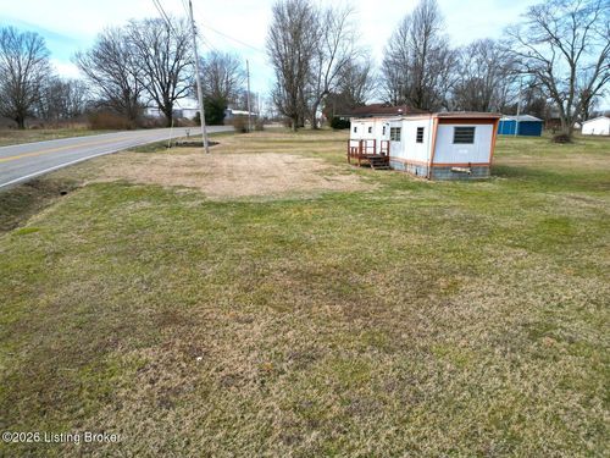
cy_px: 229
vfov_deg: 56.8
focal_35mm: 24
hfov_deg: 71.6
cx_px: 305
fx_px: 423
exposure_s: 1/2000
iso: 140
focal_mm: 6.72
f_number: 1.7
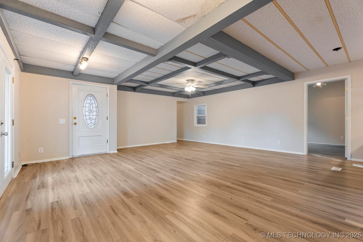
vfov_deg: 73.7
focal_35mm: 16
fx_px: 161
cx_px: 182
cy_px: 121
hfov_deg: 96.7
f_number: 9
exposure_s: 2
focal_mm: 16
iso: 200
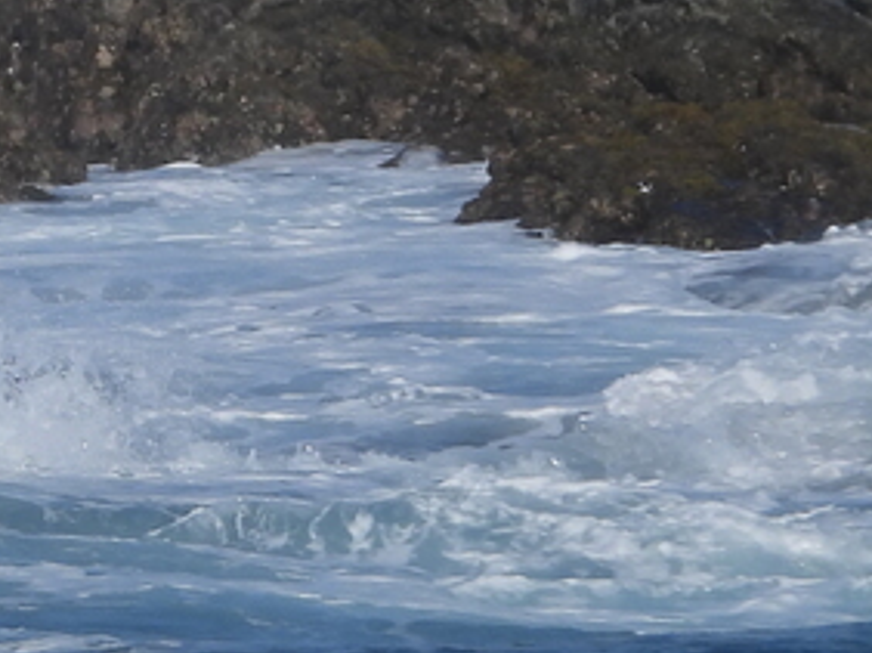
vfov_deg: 0.9
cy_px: -665
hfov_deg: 1.1
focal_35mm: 1726
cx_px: -952
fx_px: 43442
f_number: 5
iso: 100
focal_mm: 67.8
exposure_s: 1/500
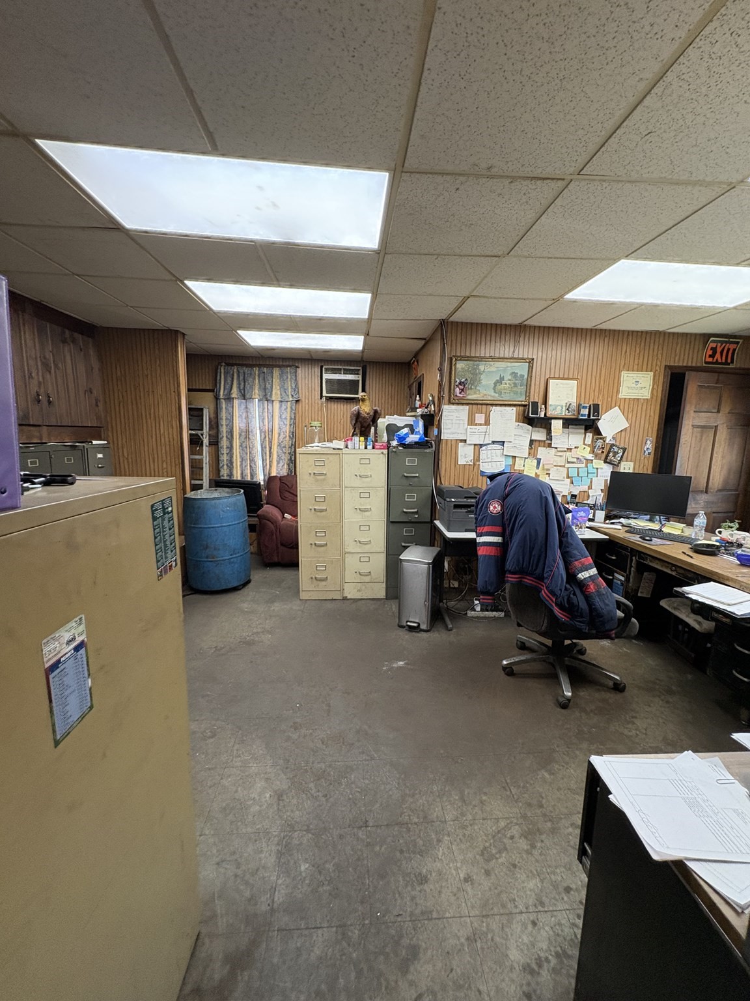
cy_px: 500
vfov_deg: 102.1
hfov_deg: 85.7
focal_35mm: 14
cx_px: 375
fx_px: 404
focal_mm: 2.22
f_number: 2.2
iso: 320
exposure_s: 1/120
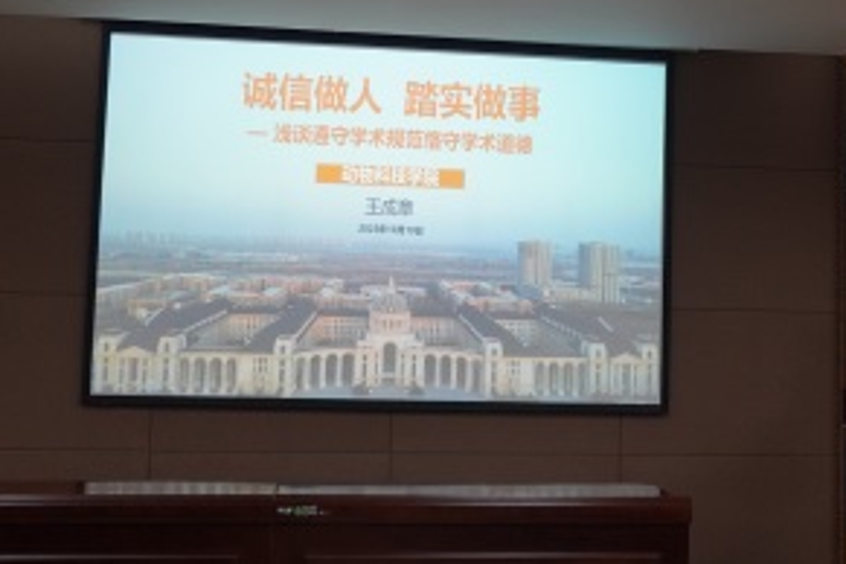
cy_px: 137
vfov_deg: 20.7
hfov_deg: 30.8
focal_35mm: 65
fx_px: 1528
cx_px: 544
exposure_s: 1/160
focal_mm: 21
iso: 800
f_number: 4
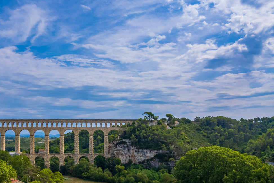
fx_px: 274
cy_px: 135
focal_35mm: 36
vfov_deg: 36.1
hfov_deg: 51.9
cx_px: 86
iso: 100
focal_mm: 8.4
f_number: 2.8
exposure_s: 1/5000
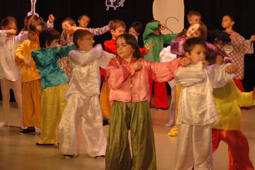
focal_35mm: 105
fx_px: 743
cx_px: 128
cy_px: 85
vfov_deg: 13.0
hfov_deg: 19.5
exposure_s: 1/60
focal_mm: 70
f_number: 4
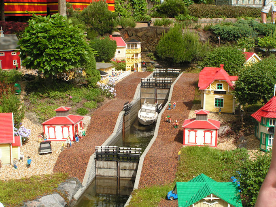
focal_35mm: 67
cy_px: 104
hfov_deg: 29.0
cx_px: 138
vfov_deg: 21.9
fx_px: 534
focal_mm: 11.1
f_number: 6.3
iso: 50
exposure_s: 1/200
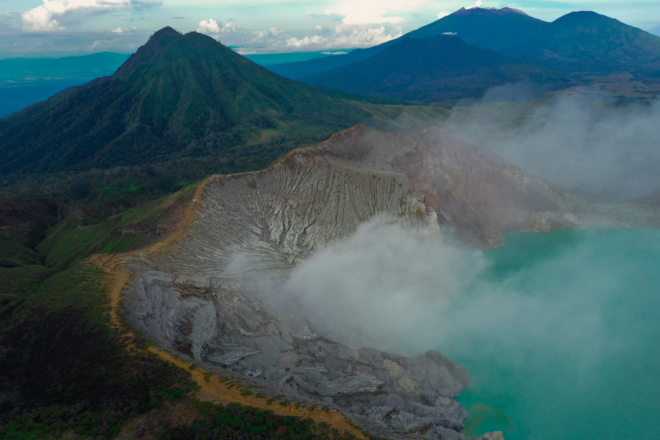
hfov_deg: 65.5
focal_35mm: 28
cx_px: 330
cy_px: 220
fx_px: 513
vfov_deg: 46.4
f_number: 5
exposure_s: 1/200
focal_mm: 10.26
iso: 100
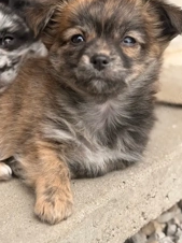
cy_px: 101
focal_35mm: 85
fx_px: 597
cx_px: 50
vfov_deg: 23.0
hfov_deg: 17.3
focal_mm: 6.76
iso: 100
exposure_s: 1/1456
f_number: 1.78
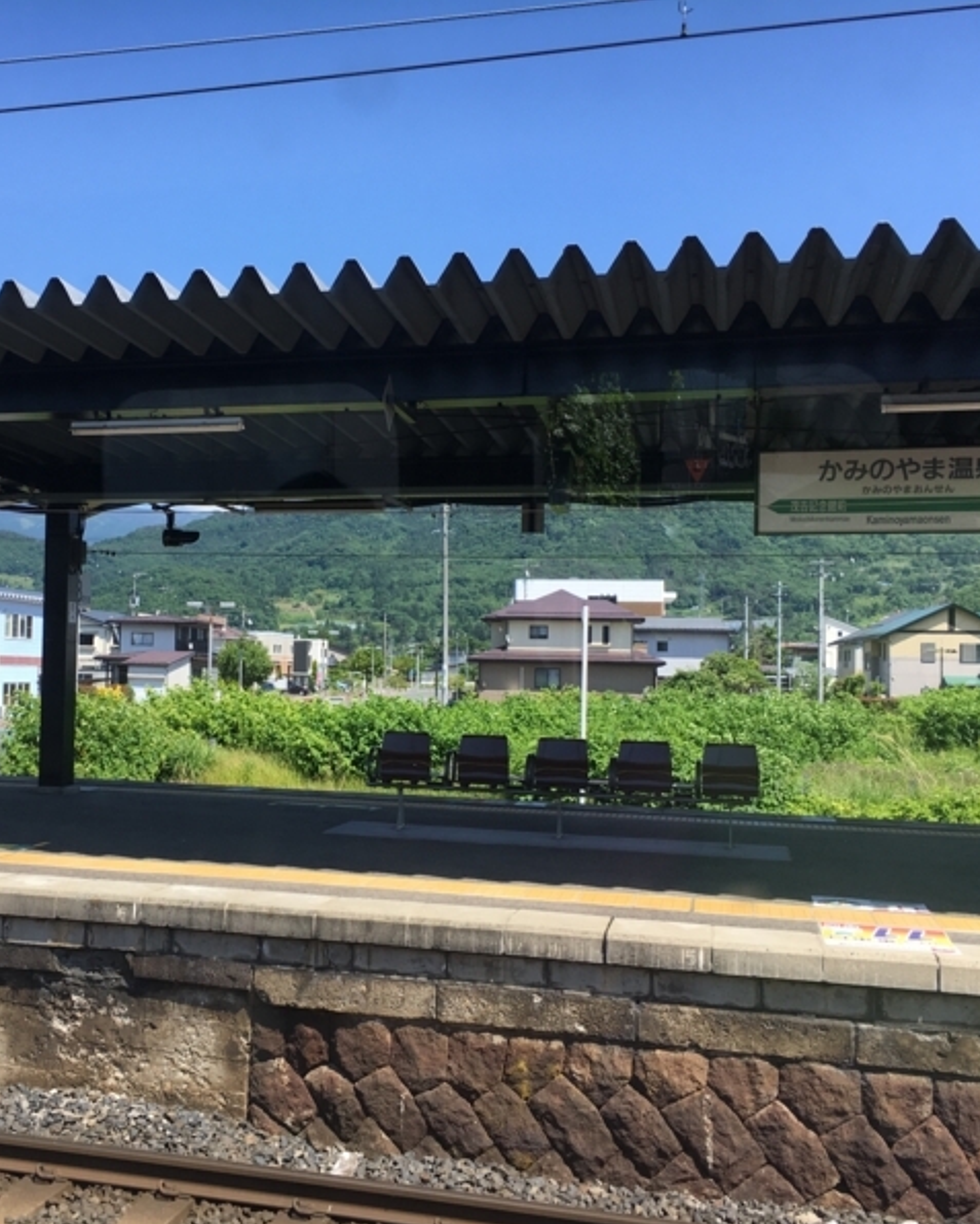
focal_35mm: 38
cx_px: 304
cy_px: 614
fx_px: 1377
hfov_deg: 38.6
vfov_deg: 47.9
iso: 25
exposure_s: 1/561
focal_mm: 4.15
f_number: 2.2
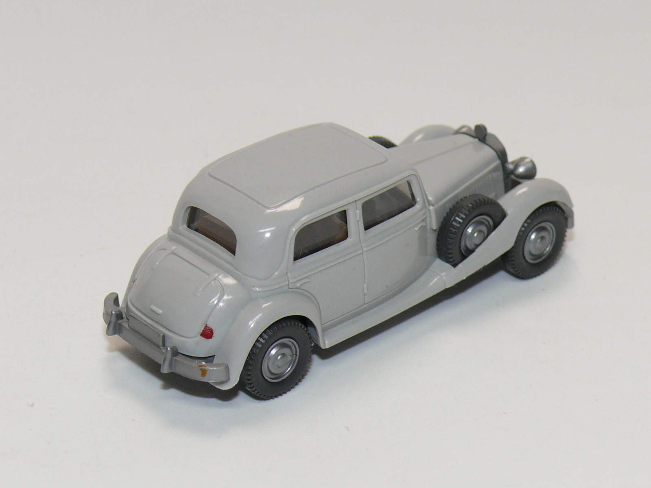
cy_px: 244
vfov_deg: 11.1
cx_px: 326
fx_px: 2520
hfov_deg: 14.7
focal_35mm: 134
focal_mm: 15.9
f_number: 4
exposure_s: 1/30
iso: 100
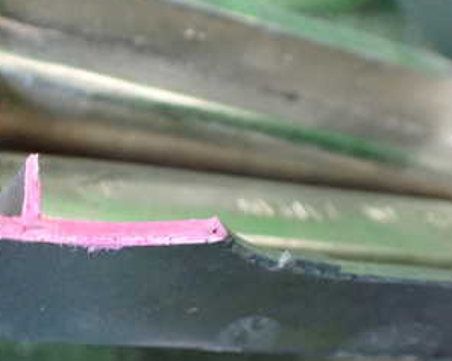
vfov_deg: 25.7
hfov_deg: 30.7
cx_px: 56
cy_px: 212
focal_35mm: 59
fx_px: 789
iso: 800
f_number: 2.3
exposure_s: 1/100
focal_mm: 5.4
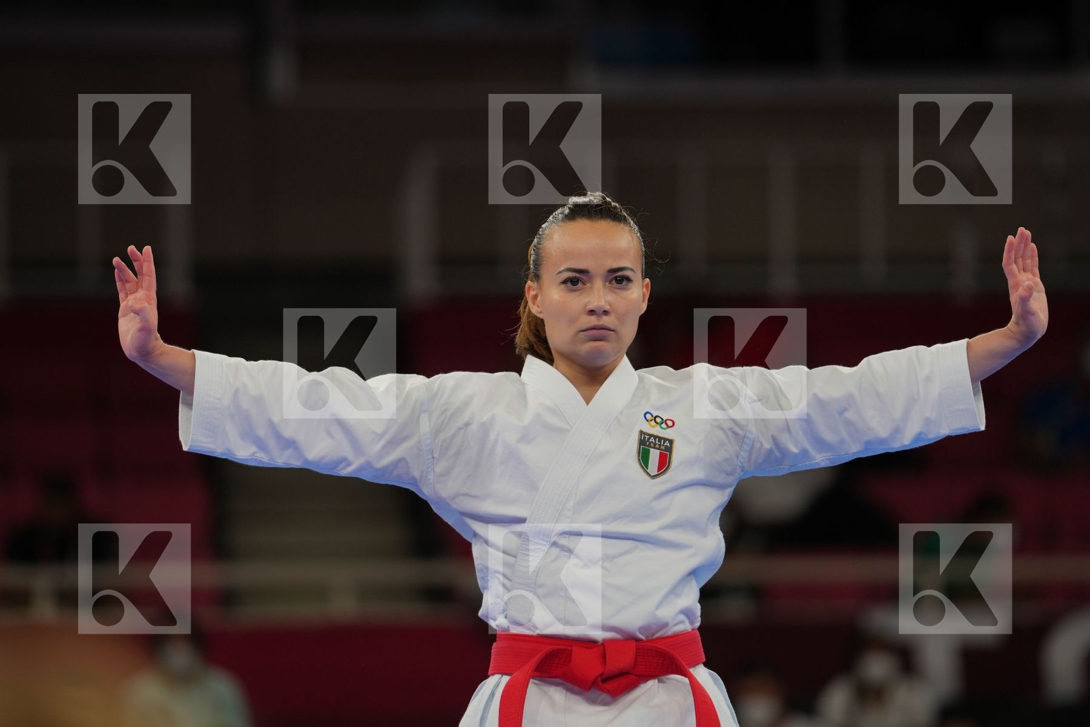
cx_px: 545
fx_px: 8719
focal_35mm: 288
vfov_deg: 4.8
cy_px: 364
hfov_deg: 7.2
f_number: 2.8
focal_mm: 192
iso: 200
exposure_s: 1/500
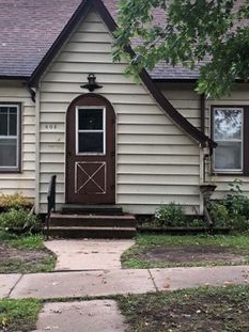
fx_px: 576
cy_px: 165
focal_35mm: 60
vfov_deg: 32.2
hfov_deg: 24.4
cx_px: 115
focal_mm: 4
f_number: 1.8
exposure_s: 1/120
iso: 40
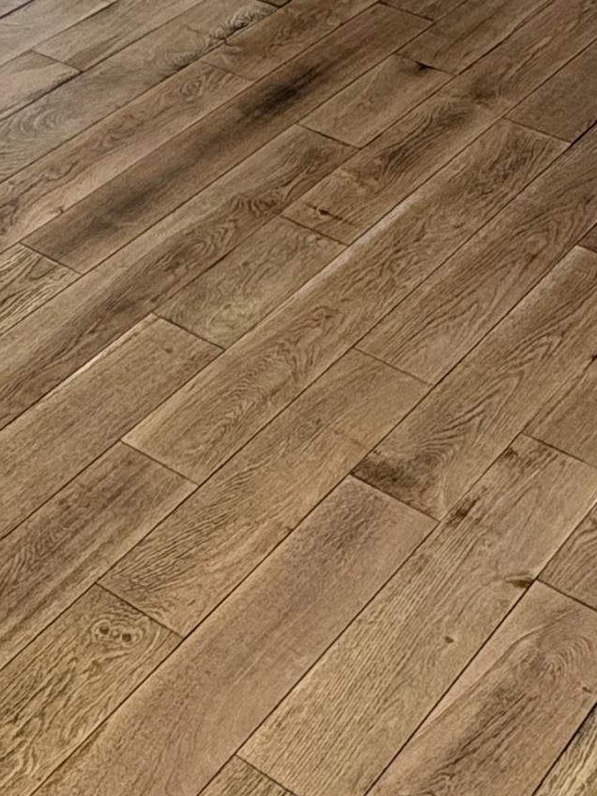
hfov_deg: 20.0
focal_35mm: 66
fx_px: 1518
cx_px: -229
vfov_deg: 29.4
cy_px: 343
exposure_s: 1/99
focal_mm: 2.22
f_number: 2.2
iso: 125
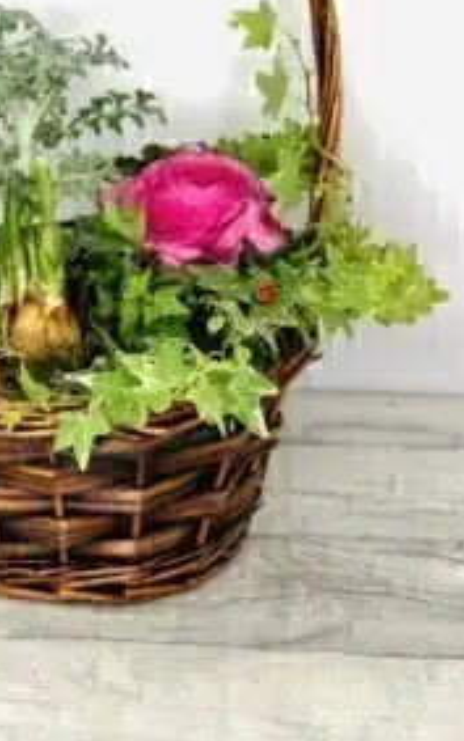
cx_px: 87
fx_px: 1577
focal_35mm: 78
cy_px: 223
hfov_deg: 16.6
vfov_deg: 26.3
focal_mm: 6
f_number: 2.4
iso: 25
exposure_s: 1/50
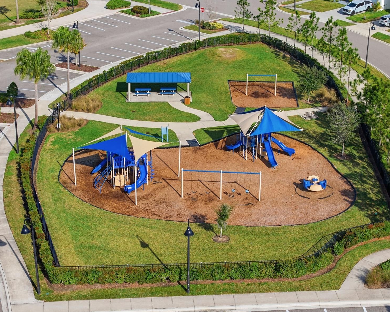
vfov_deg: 20.7
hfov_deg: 25.7
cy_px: 157
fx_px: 854
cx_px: 197
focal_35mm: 74
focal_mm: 19.4
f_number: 2.8
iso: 100
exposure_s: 1/1000
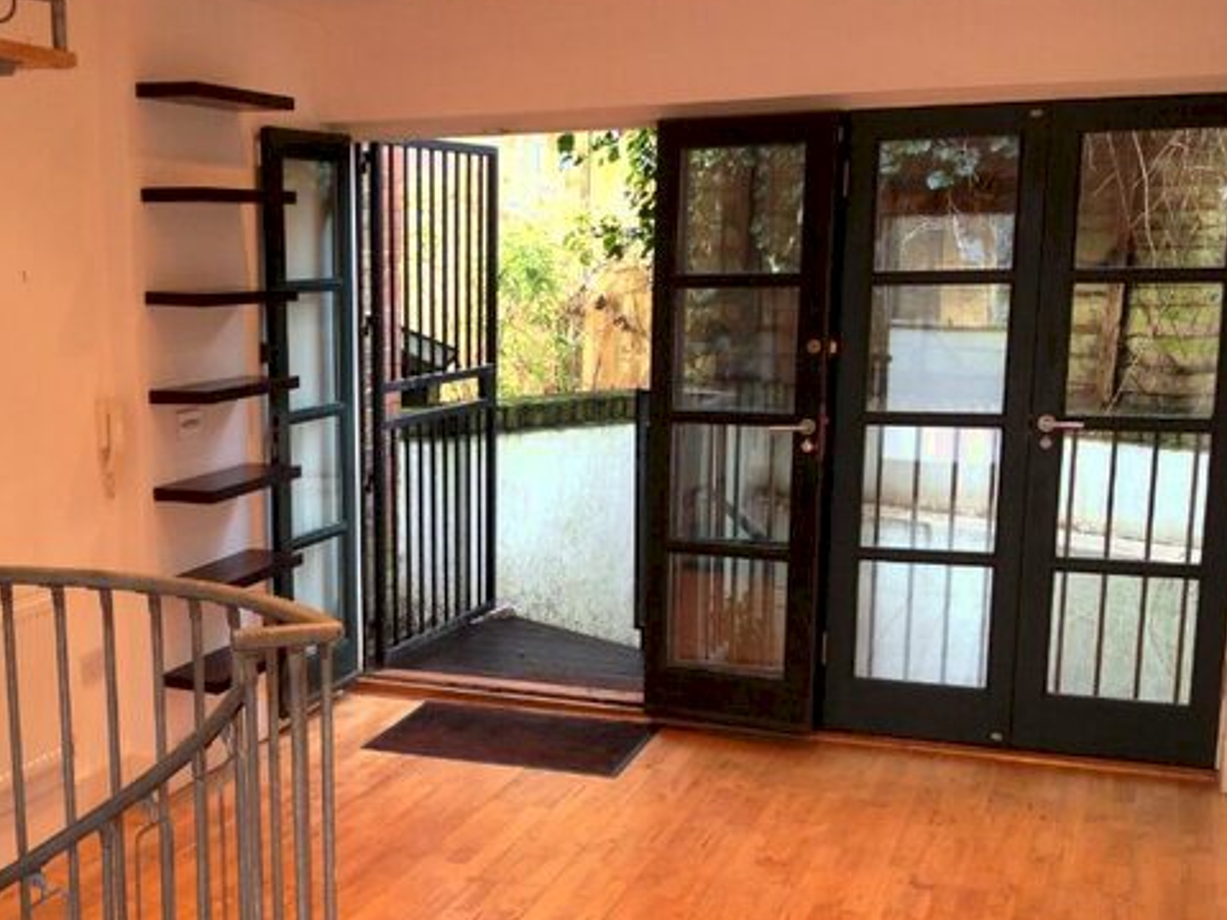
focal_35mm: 51
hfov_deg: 36.9
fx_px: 1808
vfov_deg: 28.4
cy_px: 594
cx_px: 355
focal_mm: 4.28
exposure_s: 1/20
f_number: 2.4
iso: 64
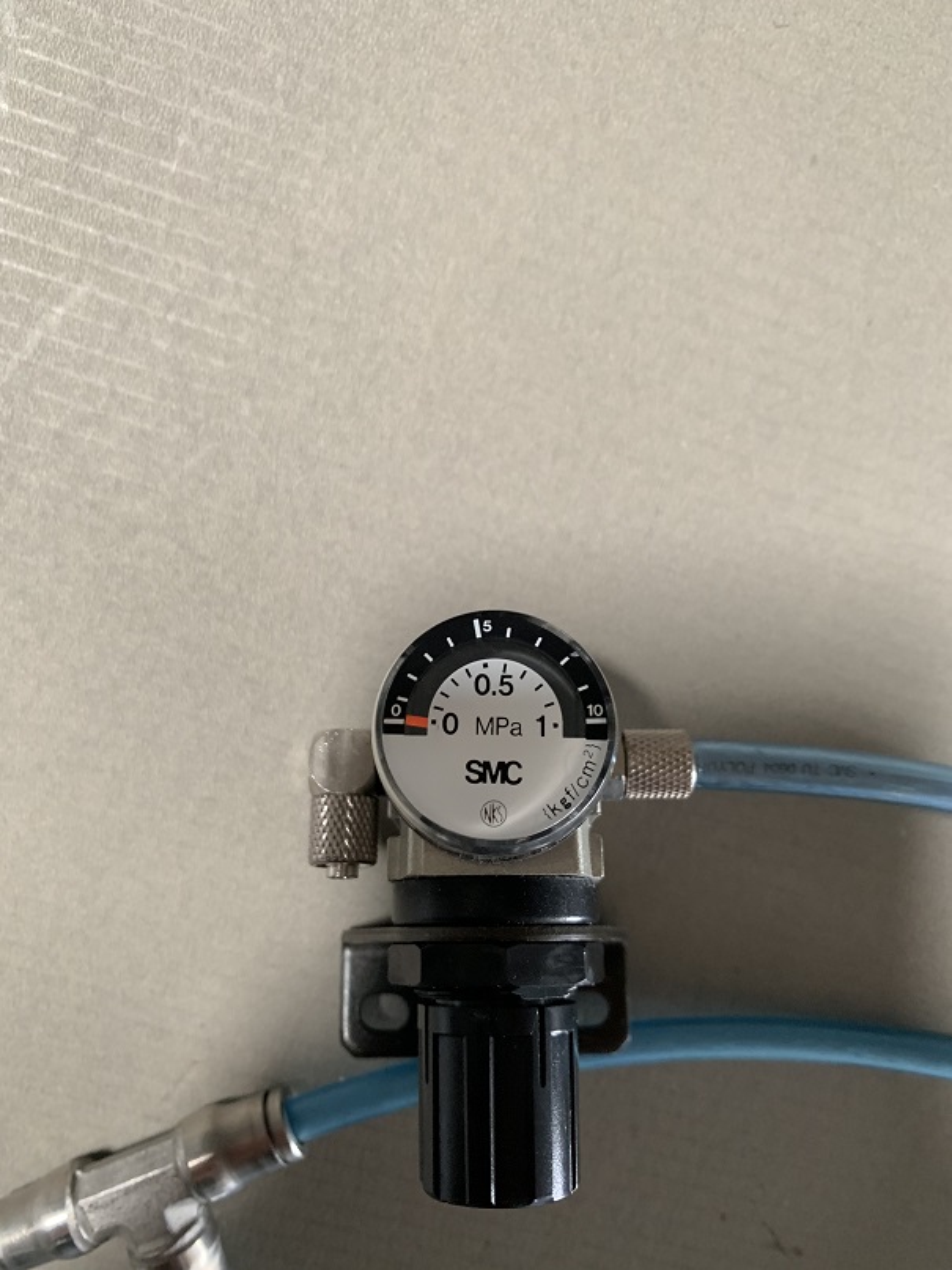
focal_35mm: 26
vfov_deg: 67.3
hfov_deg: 53.1
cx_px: 476
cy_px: 635
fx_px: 954
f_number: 1.8
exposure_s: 1/60
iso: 250
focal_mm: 4.25
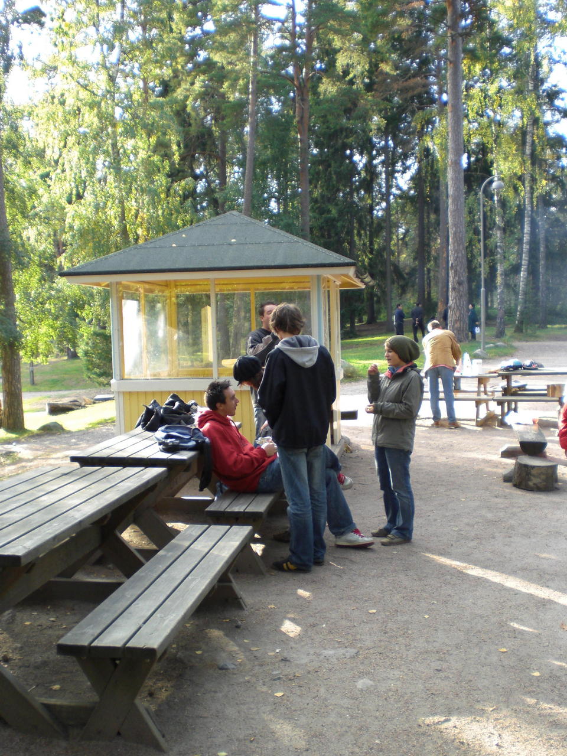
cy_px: 378
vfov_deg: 49.0
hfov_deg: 37.7
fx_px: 830
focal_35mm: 38
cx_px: 284
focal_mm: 6.3
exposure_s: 1/60
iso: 100
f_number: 3.1
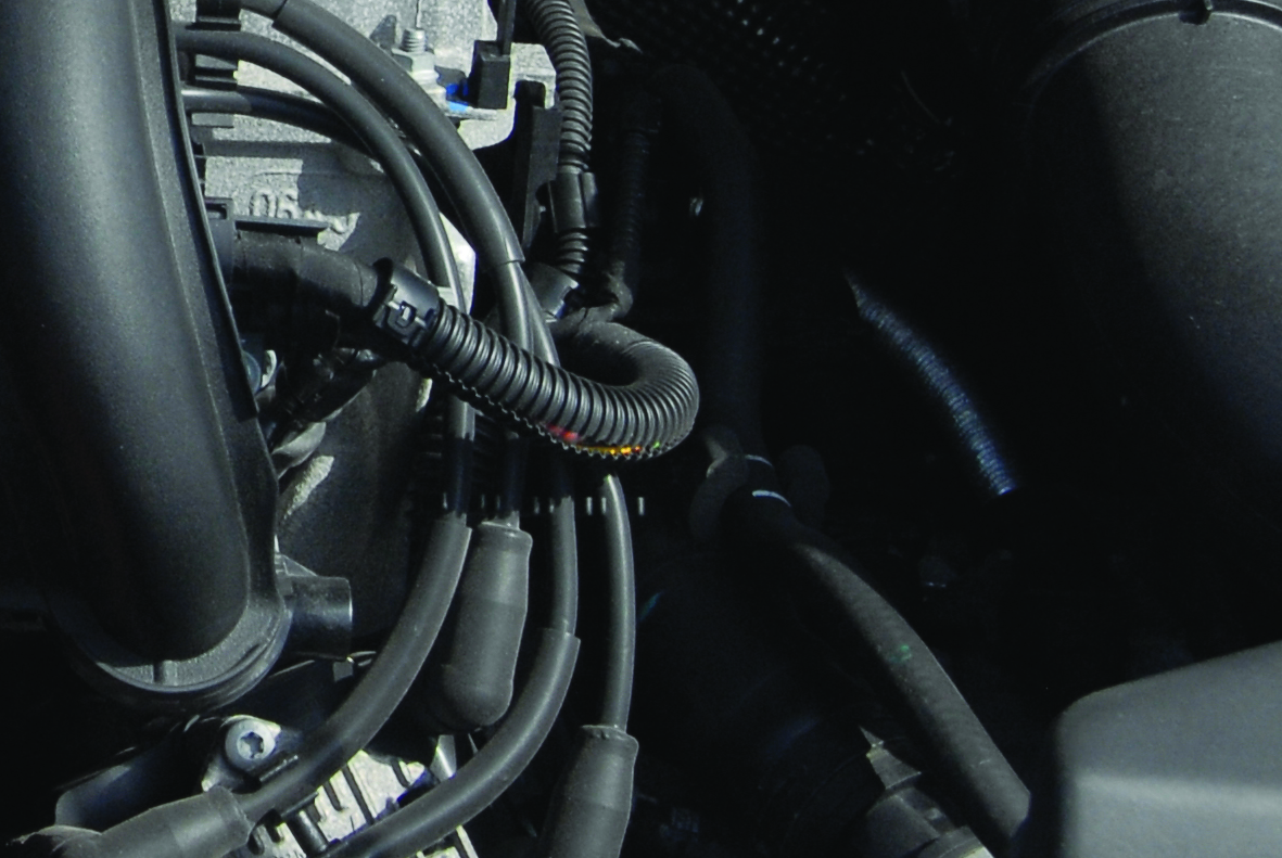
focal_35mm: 177
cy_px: -110
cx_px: -411
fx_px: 6312
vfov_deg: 7.7
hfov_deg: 11.3
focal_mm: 36
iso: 400
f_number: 8
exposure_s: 1/125
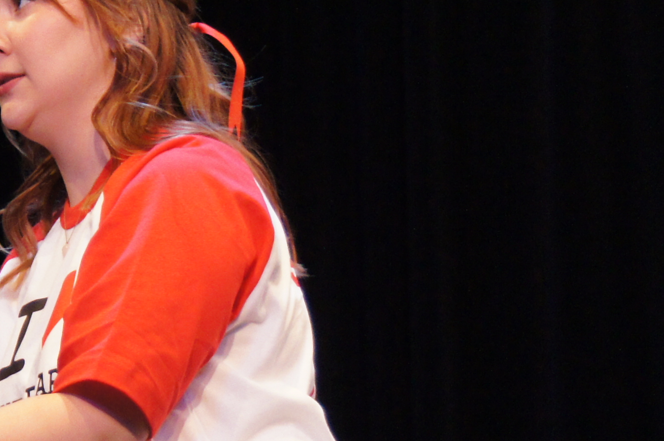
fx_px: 3954
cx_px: -63
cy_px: 190
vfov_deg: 6.4
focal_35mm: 215
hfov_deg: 9.5
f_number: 4.5
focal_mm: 45
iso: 1600
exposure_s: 1/125
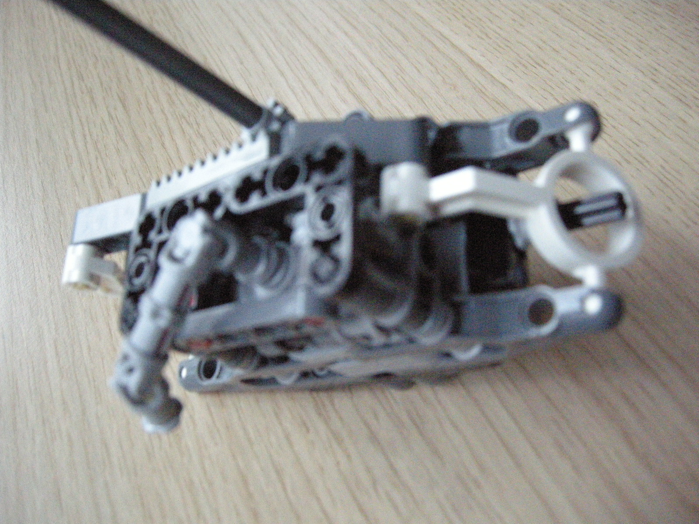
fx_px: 707
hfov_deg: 52.6
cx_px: 350
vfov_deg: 40.7
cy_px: 262
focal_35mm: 35
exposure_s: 1/136
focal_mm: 7.5
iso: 1600
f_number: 2.7
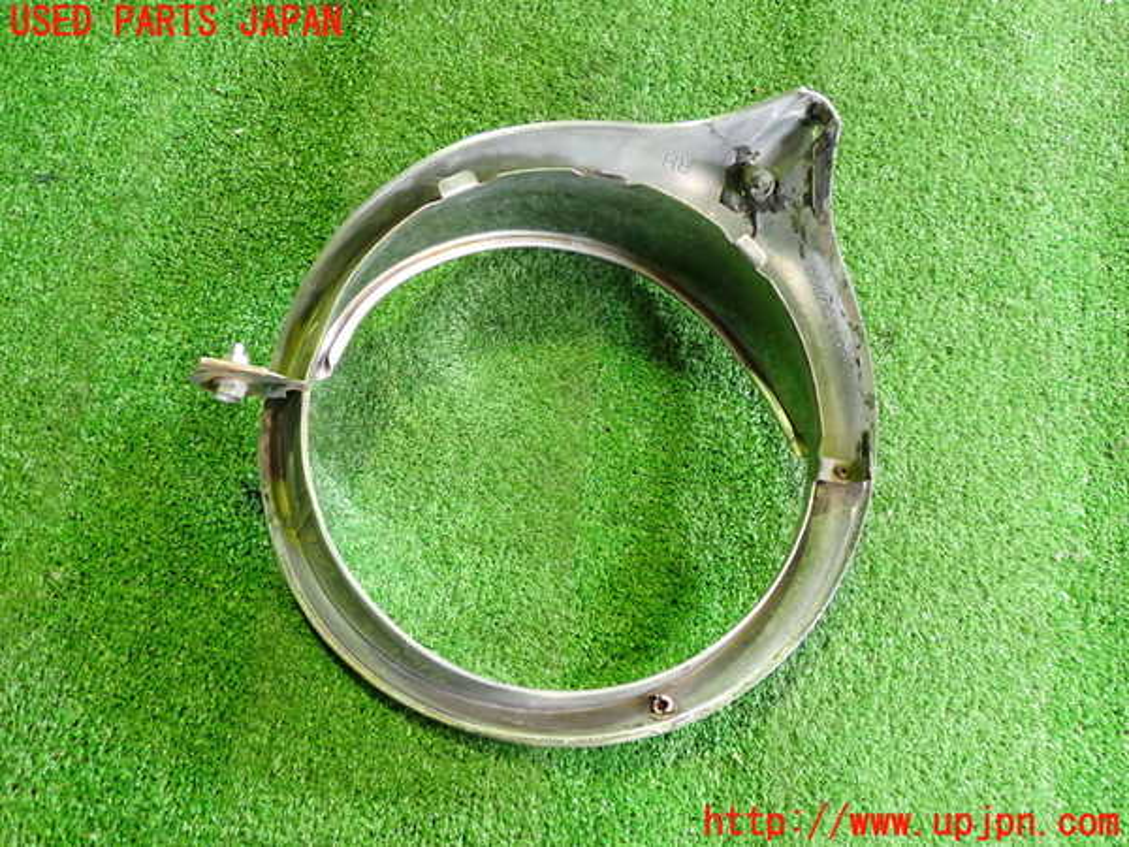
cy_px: 424
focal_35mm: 30
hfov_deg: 60.0
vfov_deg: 46.8
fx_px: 978
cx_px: 564
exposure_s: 1/30
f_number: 2.3
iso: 400
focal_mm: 5.4
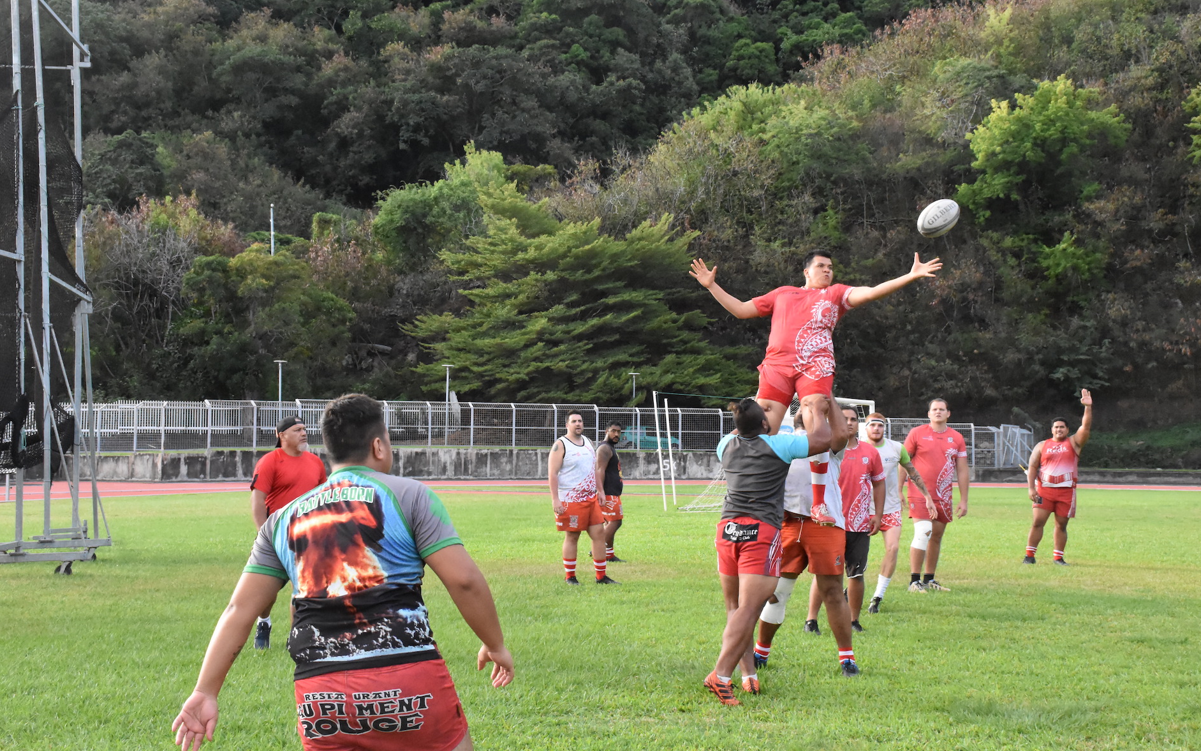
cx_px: 607
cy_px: 368
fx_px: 1735
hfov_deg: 38.2
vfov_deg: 24.4
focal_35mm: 53
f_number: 13
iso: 6400
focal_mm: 34
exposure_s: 1/640
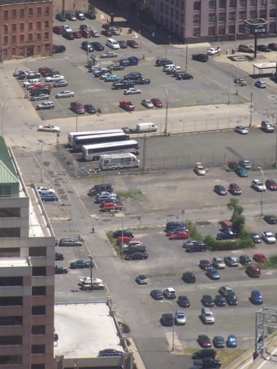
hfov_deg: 5.4
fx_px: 2922
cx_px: 164
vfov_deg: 7.2
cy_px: 89
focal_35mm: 274
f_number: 3.2
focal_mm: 28
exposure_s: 1/640
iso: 80
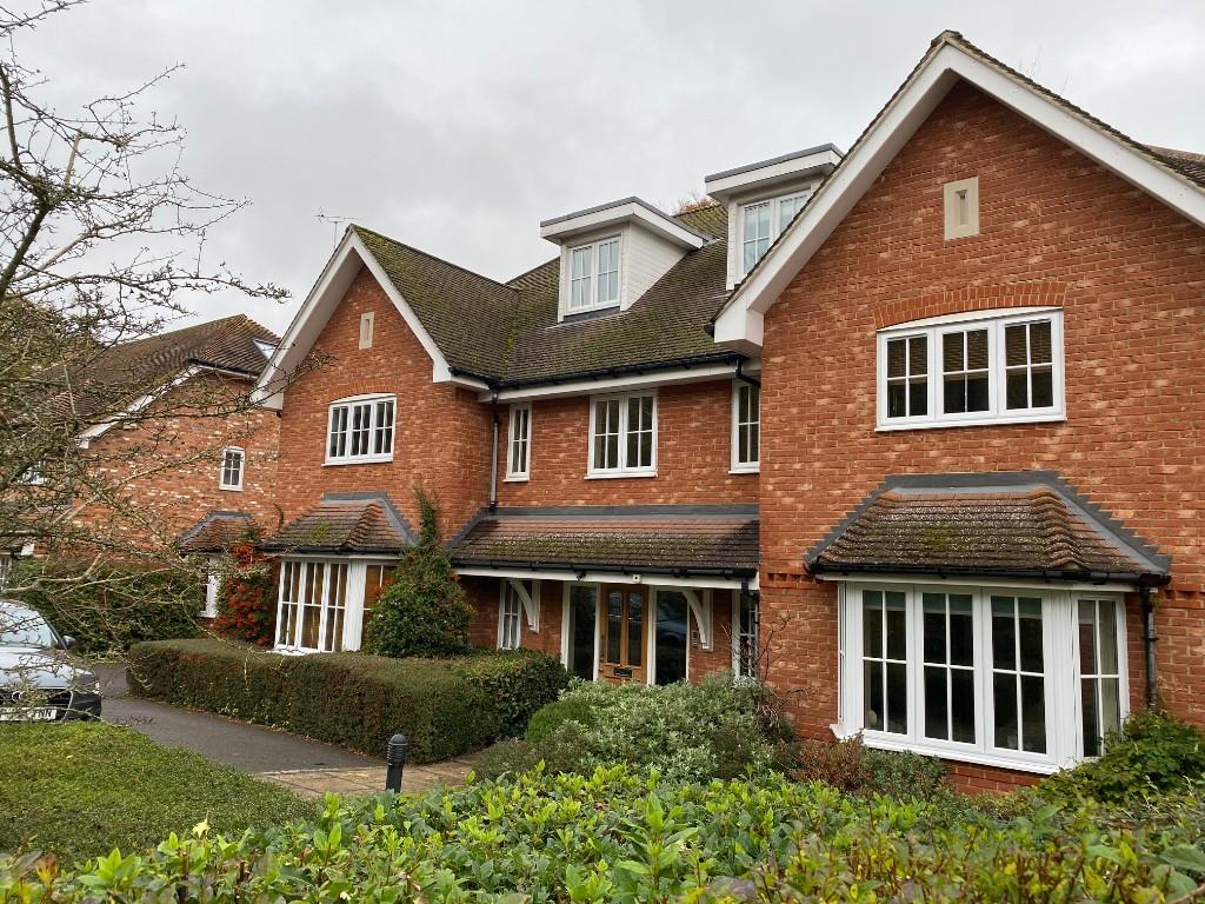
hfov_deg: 67.3
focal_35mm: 26
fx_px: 905
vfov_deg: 53.1
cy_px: 452
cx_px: 602
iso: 32
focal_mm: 4.25
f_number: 1.8
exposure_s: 1/401
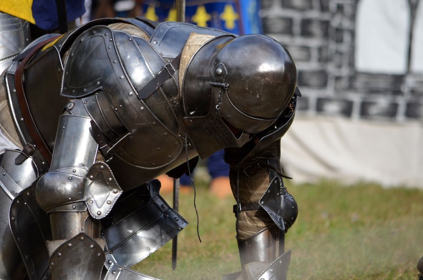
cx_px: 212
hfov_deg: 5.1
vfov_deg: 3.4
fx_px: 4748
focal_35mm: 405
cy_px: 140
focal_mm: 270
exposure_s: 1/1250
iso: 400
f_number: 5.6
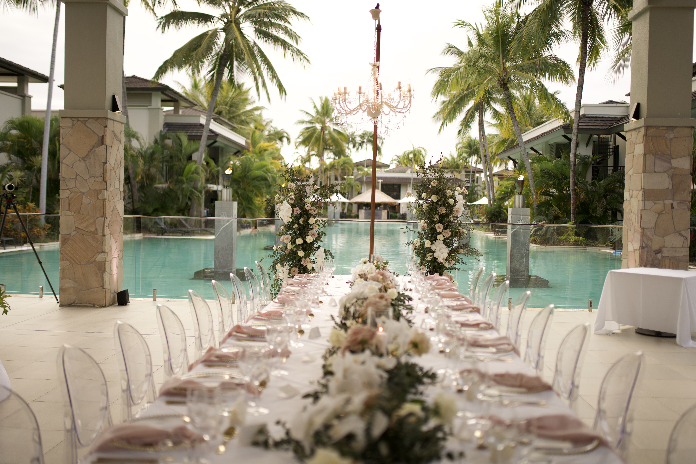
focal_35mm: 35
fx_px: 677
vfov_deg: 37.9
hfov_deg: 54.4
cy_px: 232
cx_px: 348
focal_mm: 35
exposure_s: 1/800
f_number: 1.4
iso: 100
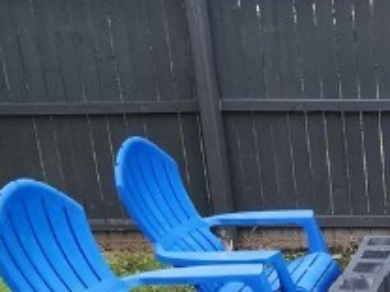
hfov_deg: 24.7
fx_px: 721
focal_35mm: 64
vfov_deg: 22.7
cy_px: 226
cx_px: 555
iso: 50
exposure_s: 1/243
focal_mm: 2.2
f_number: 2.2
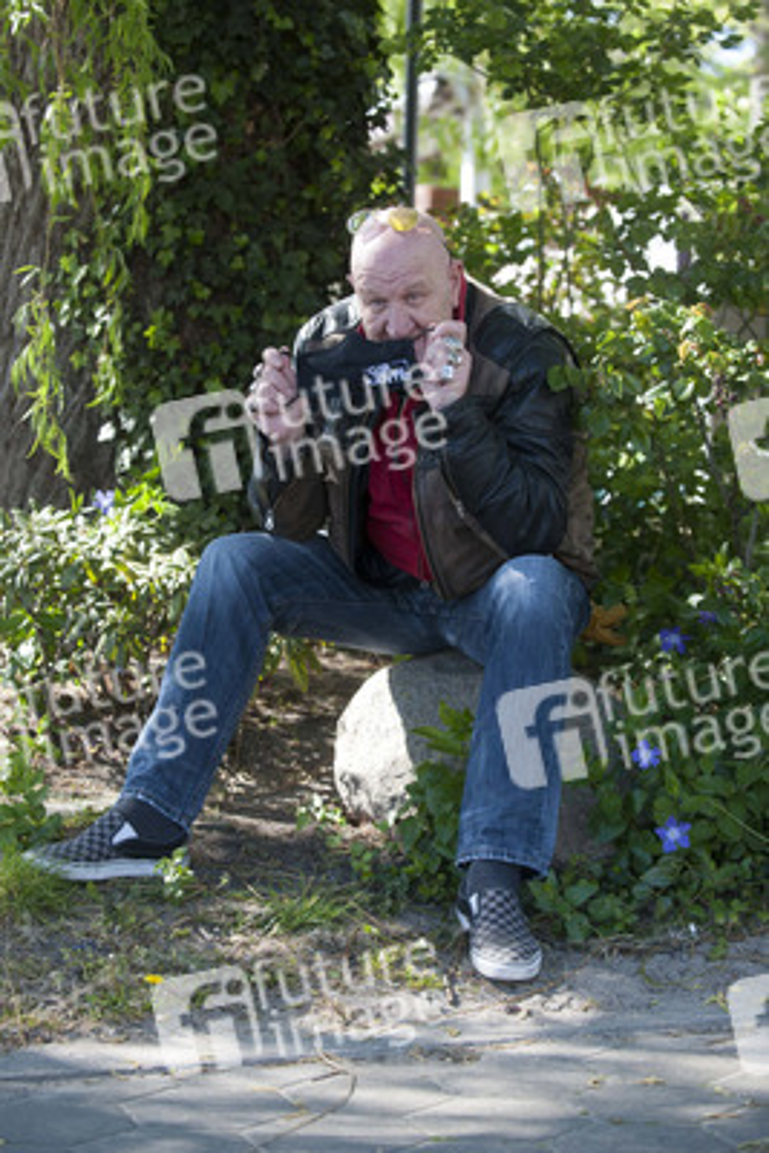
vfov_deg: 28.8
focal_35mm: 70
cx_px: 384
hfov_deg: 19.5
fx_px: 2241
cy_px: 576
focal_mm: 70
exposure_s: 1/320
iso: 200
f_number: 4
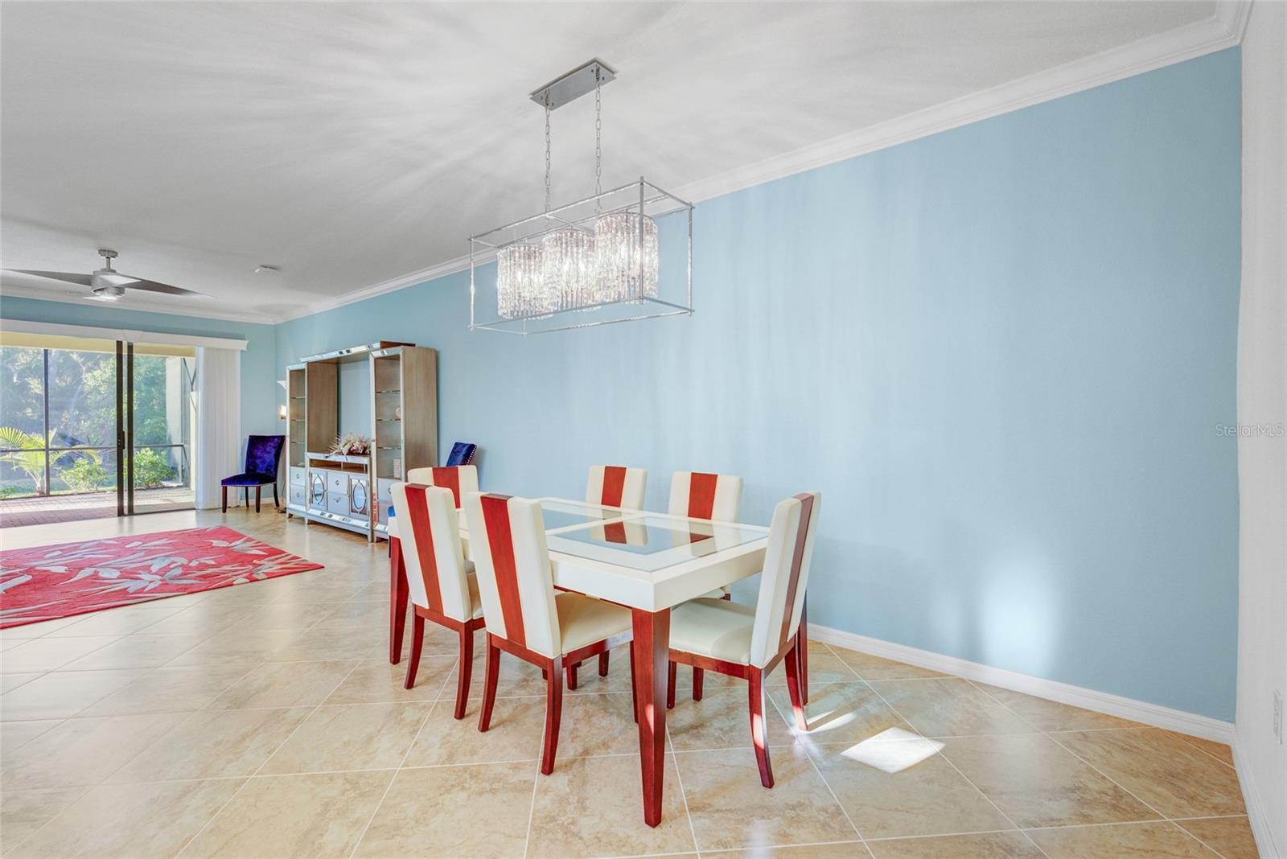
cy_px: 430
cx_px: 644
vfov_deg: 73.8
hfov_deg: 96.7
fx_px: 572
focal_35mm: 16
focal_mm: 16
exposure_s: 1/13
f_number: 8
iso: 400
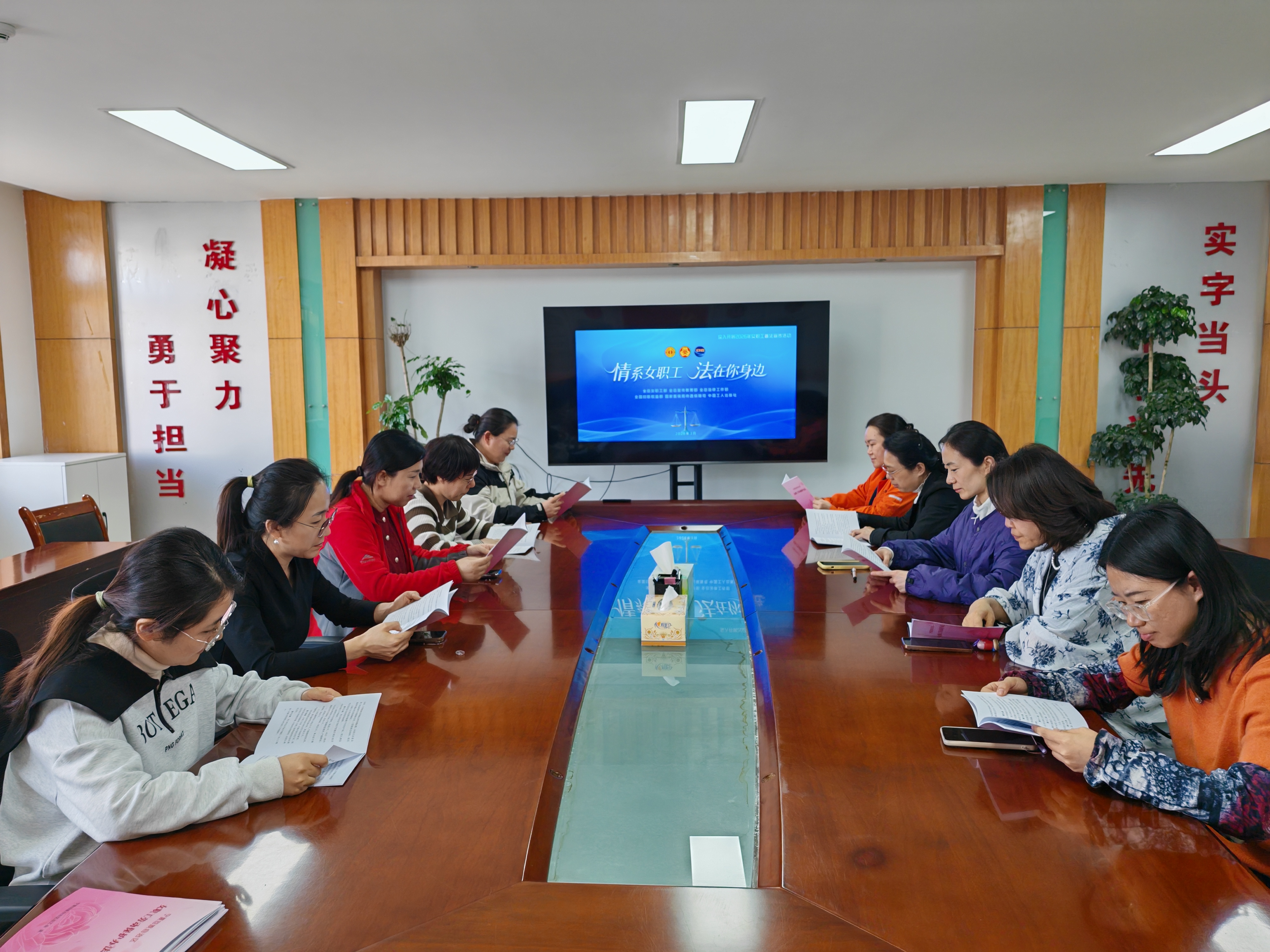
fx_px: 954
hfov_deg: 67.3
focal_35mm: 26
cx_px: 635
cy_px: 476
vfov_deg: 53.1
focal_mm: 5.4
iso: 64
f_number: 1.6
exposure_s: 1/100
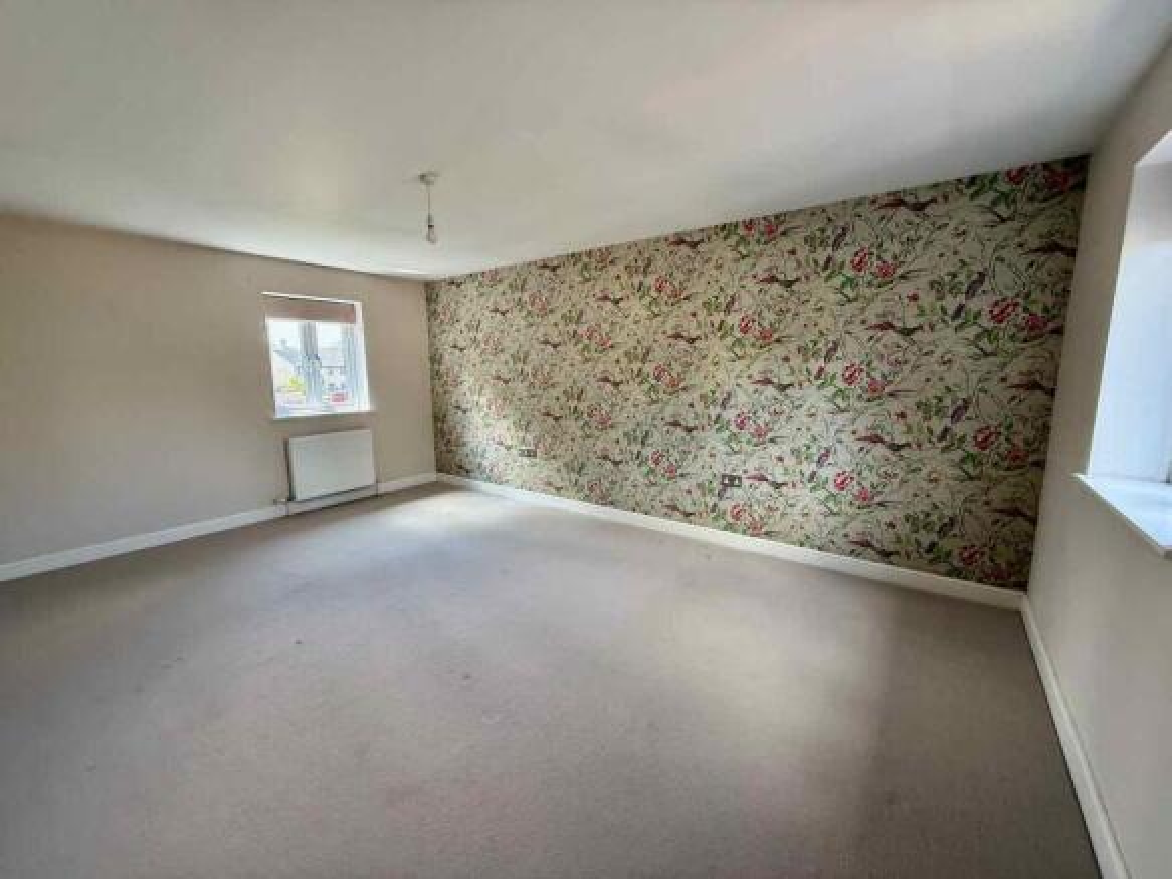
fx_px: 474
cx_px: 586
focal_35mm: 14
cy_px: 440
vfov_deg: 85.7
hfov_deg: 102.1
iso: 160
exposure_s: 1/99
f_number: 2.2
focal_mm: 2.22
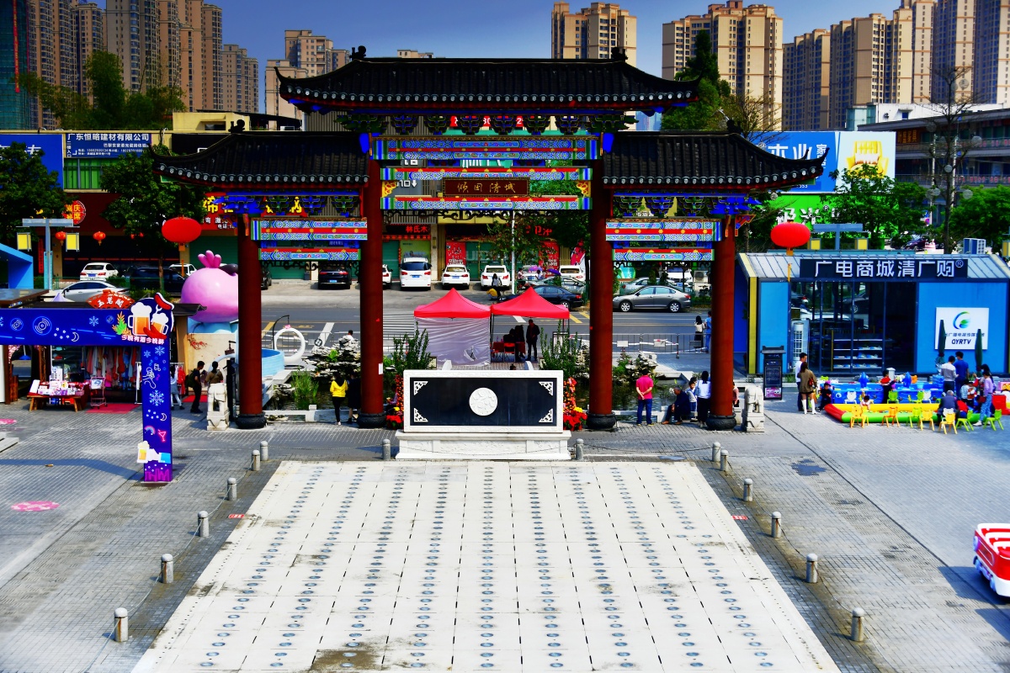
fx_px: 1543
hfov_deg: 36.2
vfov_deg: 24.6
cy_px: 336
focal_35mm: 55
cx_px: 505
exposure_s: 1/1000
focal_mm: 55
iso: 100
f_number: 4.5
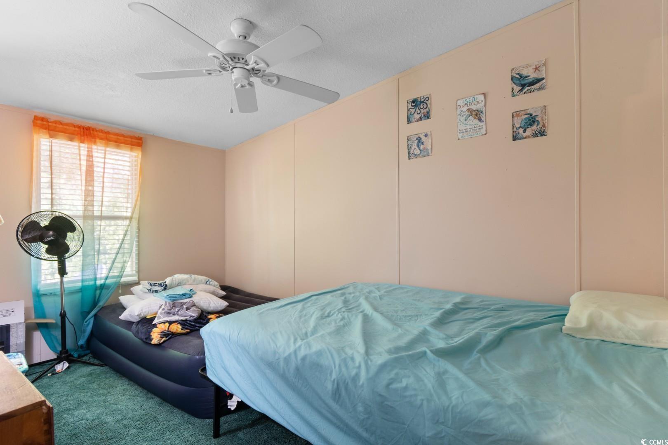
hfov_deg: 93.3
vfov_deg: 70.4
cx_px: 334
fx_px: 315
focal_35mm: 17
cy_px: 222
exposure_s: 5
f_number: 4.8
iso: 100
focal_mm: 11.5
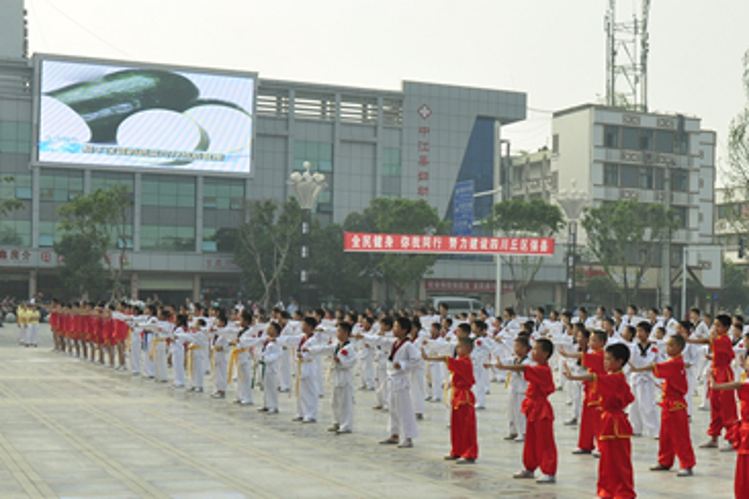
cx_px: 536
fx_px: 1227
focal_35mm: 59
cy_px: 342
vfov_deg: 22.9
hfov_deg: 33.4
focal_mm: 24
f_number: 9
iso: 200
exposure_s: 1/320
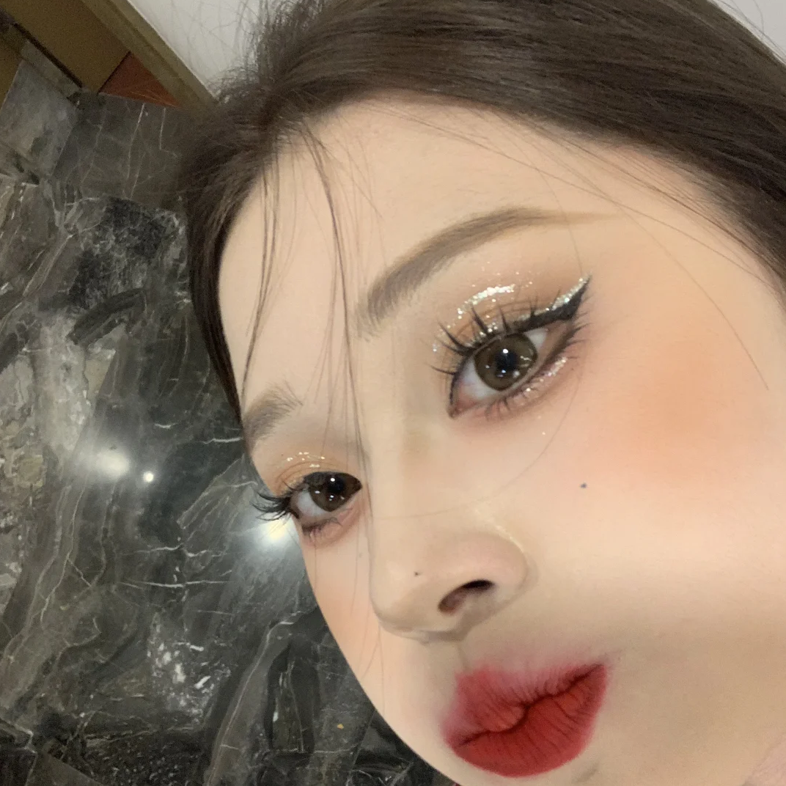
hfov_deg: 43.9
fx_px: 976
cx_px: 393
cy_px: 496
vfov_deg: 43.5
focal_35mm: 38
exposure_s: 1/48
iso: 80
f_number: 2.2
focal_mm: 2.87
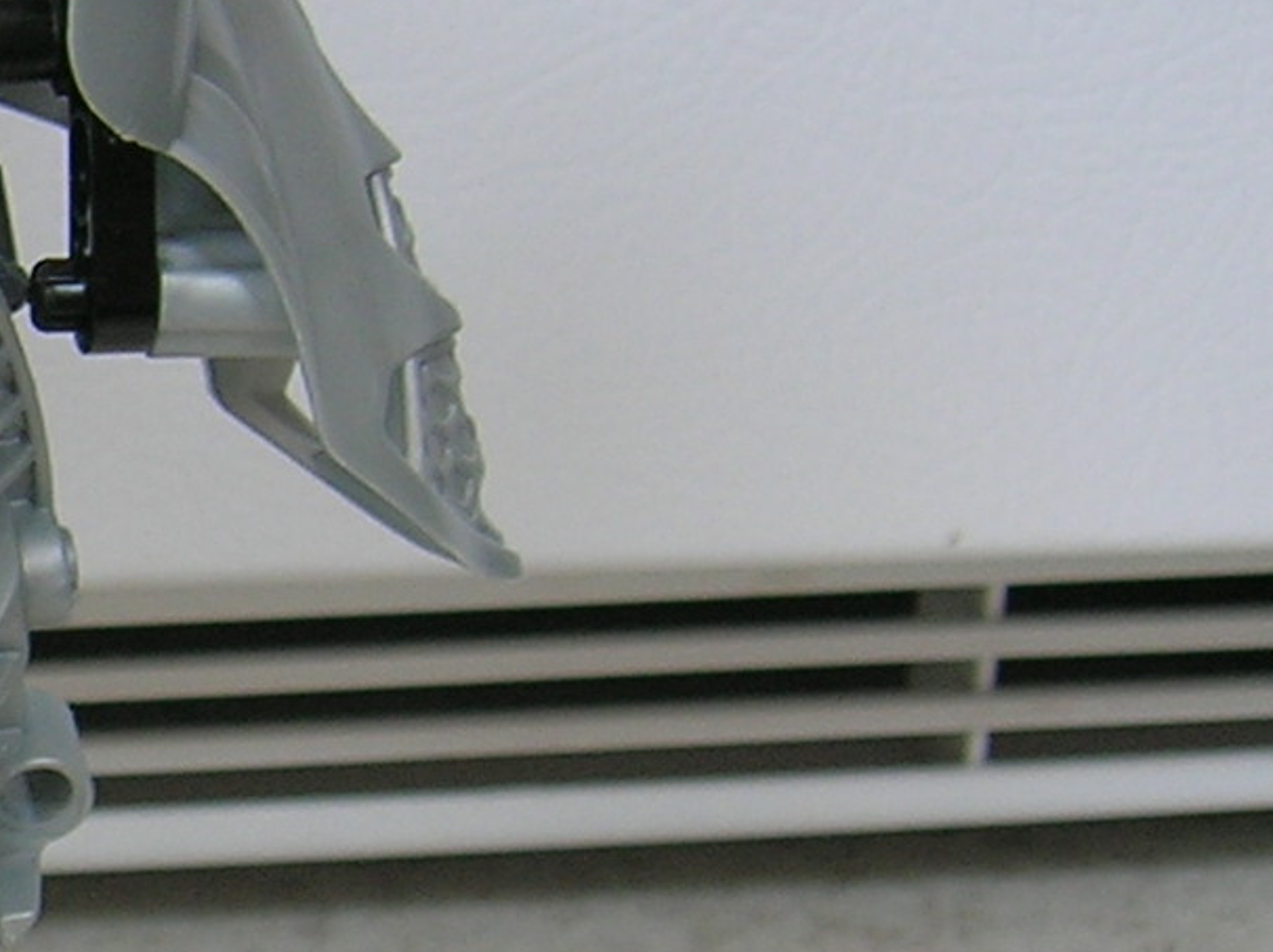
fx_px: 4995
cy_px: 712
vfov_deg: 10.9
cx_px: -777
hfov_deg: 13.5
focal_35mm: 136
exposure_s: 1/15.6
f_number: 2.9
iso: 50
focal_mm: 6
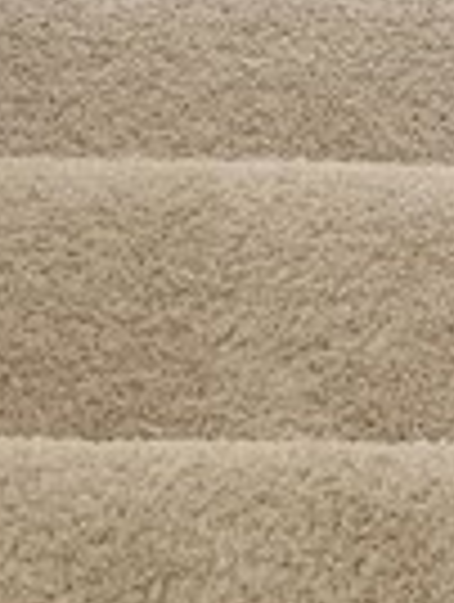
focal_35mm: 149
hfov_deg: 9.9
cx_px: 432
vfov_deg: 10.5
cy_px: -1030
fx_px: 2597
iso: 50
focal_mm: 4.25
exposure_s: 1/60
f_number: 1.8
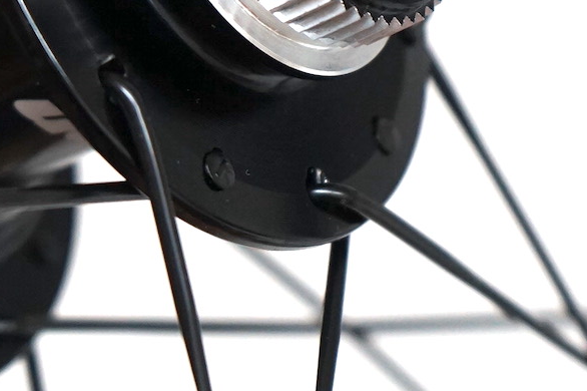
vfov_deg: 7.9
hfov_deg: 11.9
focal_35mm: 172
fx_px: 2803
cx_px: 205
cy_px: -71
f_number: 4.5
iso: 1250
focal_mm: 48
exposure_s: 1/60
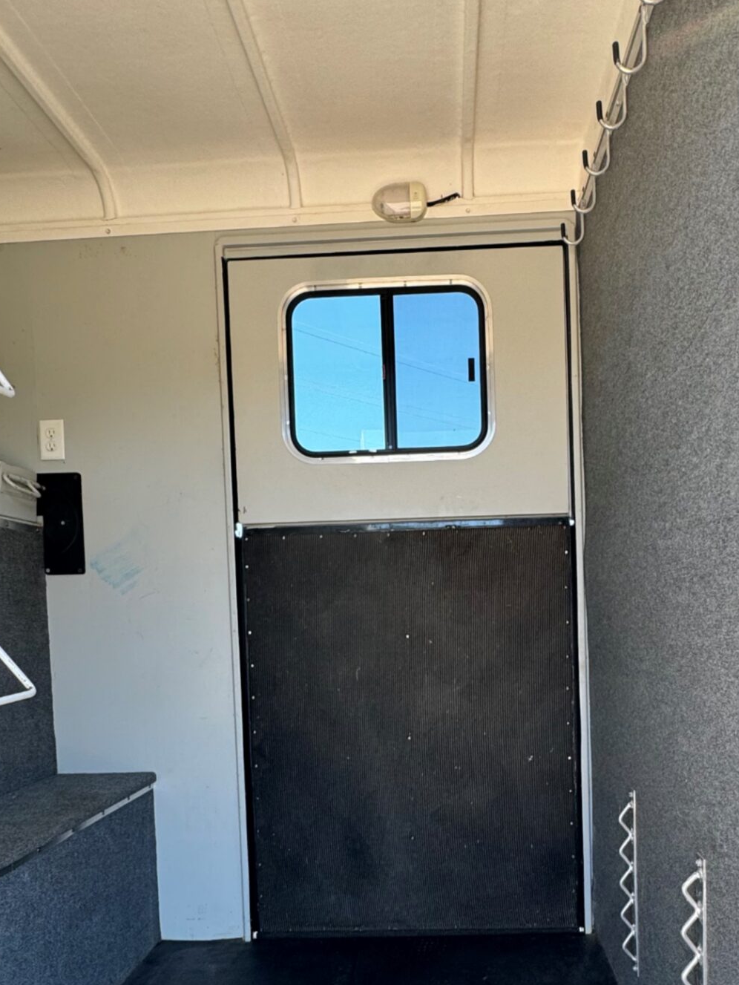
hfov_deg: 51.2
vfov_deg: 63.8
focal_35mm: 27
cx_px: 417
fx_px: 768
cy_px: 647
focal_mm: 2.22
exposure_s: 1/99
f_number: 2.2
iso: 50
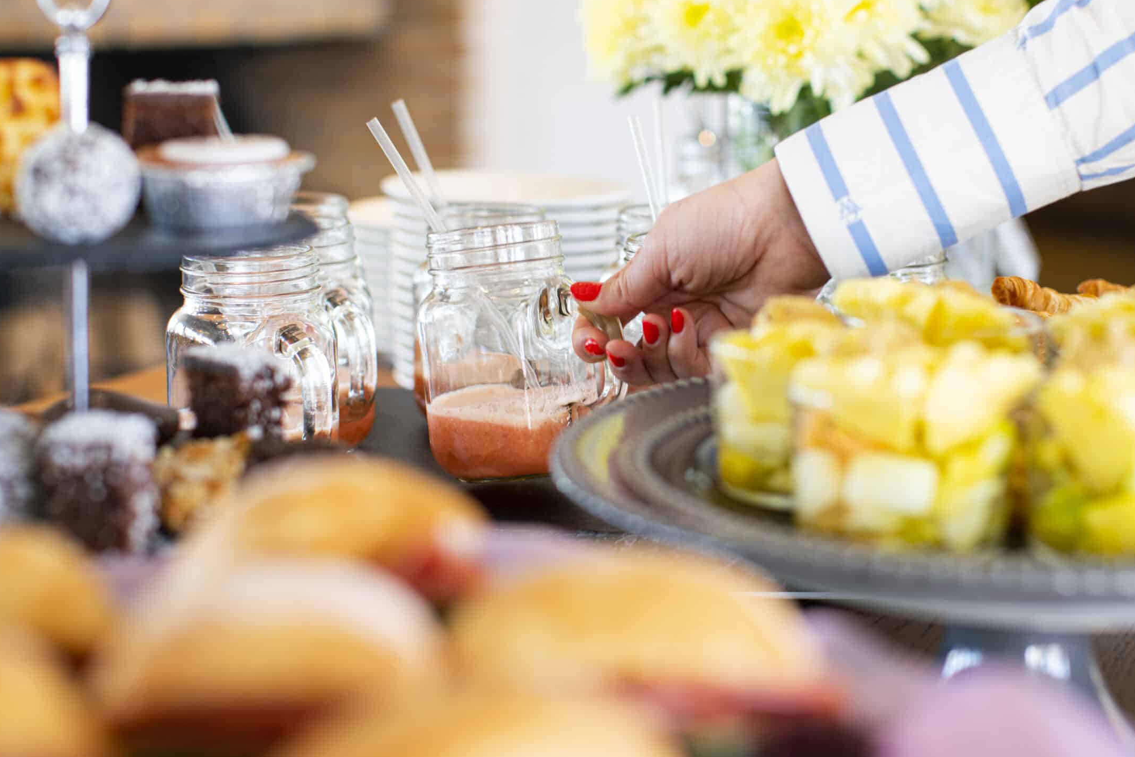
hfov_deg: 30.0
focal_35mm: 67
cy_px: 280
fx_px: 2113
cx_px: 669
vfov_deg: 20.3
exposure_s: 1/40
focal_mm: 50
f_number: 2.5
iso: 320
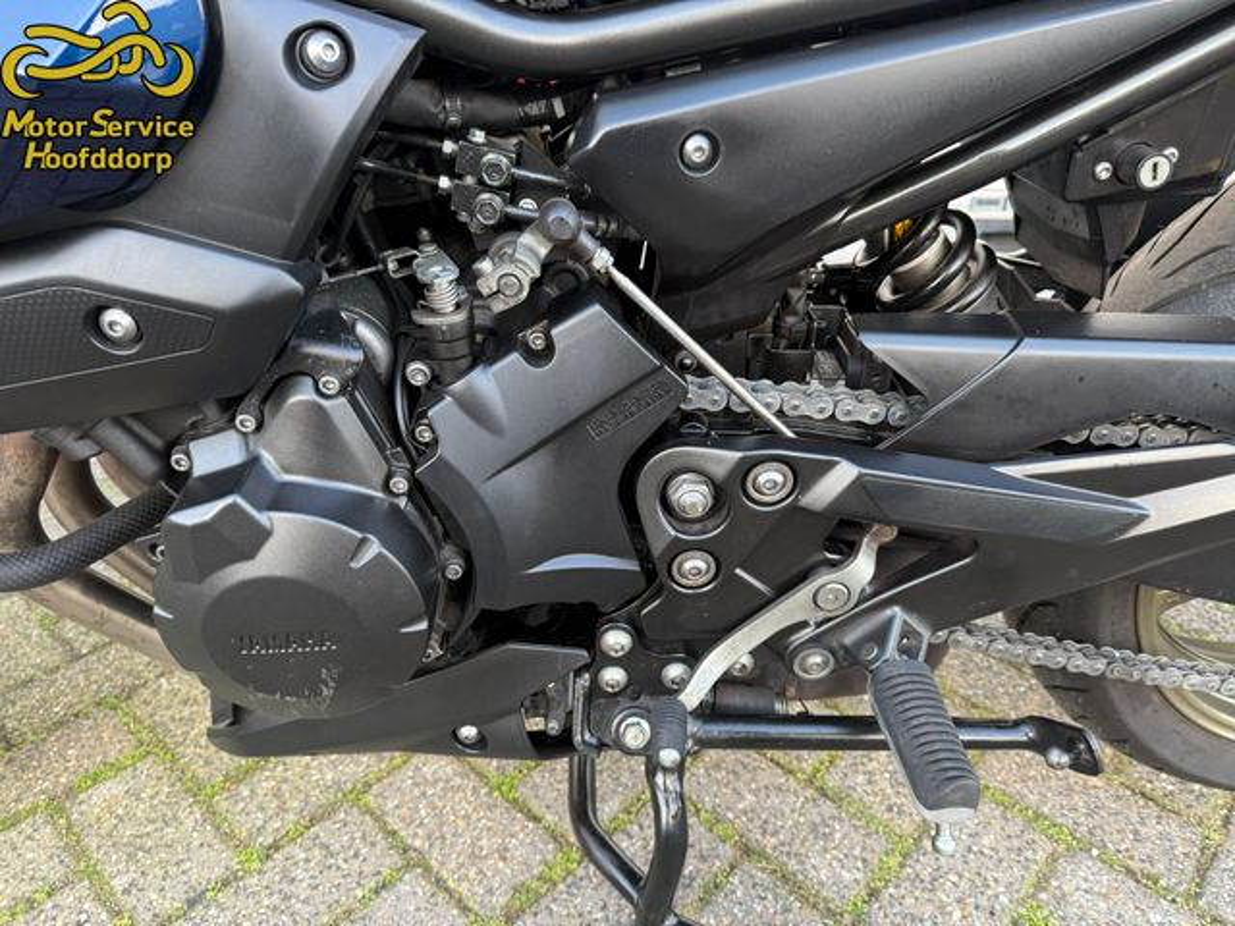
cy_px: 463
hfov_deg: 71.6
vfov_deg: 56.8
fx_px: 856
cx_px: 618
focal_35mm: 24
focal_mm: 6.76
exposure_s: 1/89
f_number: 1.78
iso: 200
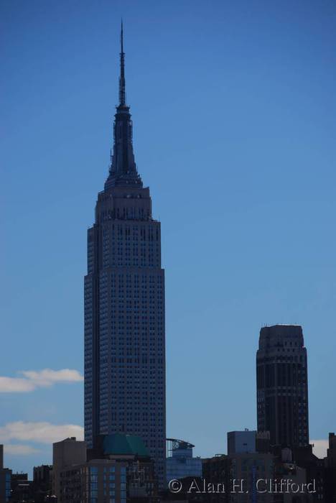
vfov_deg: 8.1
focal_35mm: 255
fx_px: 3563
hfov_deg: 5.4
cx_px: 168
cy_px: 252
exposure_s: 1/1000
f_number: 5.6
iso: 100
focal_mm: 170
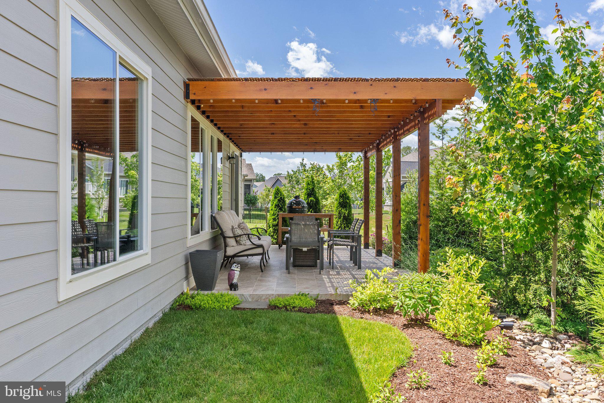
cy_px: 202
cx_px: 302
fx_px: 487
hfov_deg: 63.6
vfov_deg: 45.0
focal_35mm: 29
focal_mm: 29
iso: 640
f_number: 8
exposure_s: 1/640
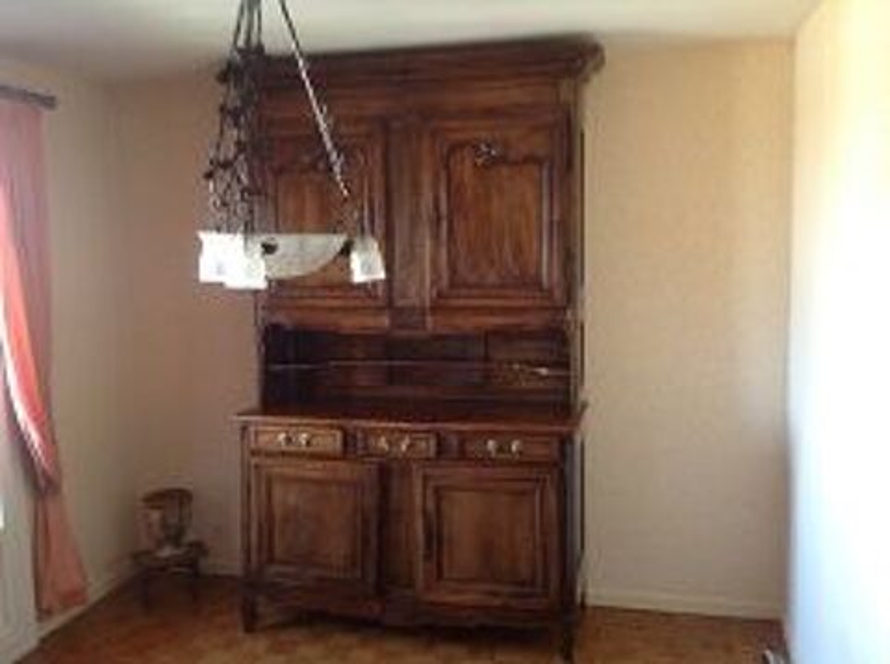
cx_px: 445
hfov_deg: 52.7
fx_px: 898
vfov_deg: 40.6
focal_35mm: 35
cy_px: 332
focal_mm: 4.28
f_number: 2.4
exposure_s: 1/15
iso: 100
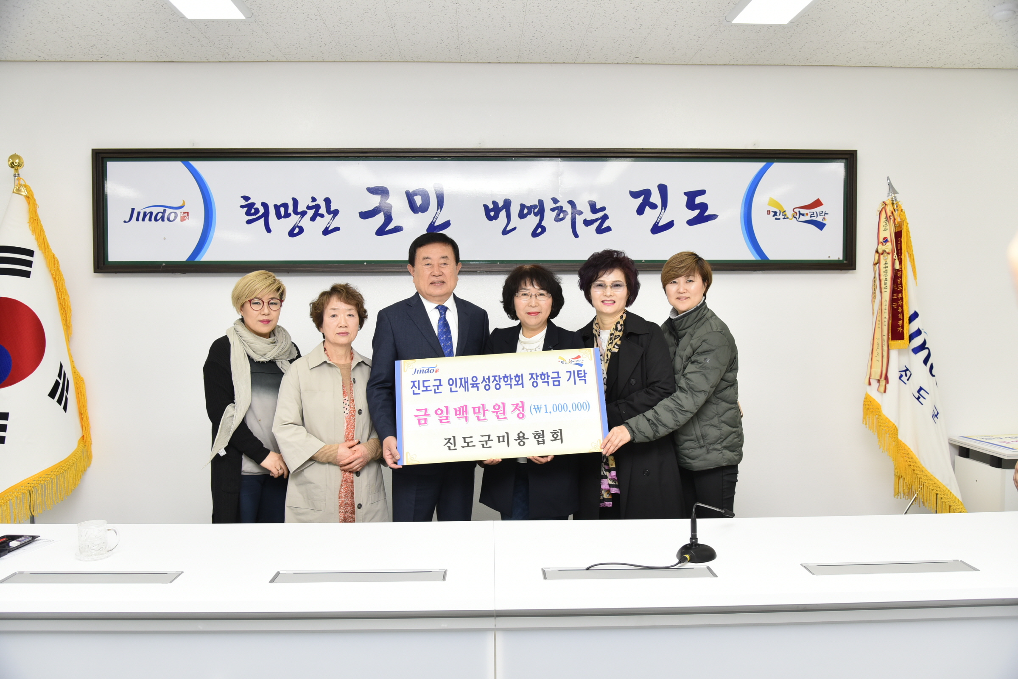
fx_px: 792
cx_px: 509
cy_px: 340
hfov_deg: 65.5
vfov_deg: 46.4
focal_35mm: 28
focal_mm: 28
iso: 640
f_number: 5
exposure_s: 1/125
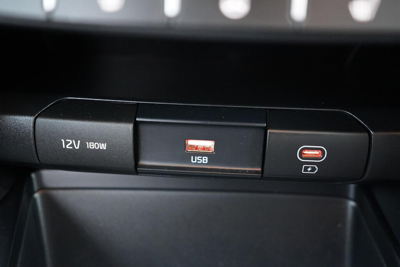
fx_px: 400
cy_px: 134
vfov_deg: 36.9
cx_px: 200
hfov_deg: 53.1
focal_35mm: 36
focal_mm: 24
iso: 5000
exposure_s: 1/40
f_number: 2.8
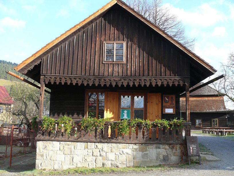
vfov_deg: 40.7
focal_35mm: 35
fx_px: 237
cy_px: 88
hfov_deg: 52.6
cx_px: 117
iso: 100
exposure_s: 1/160
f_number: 4
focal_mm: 7.4
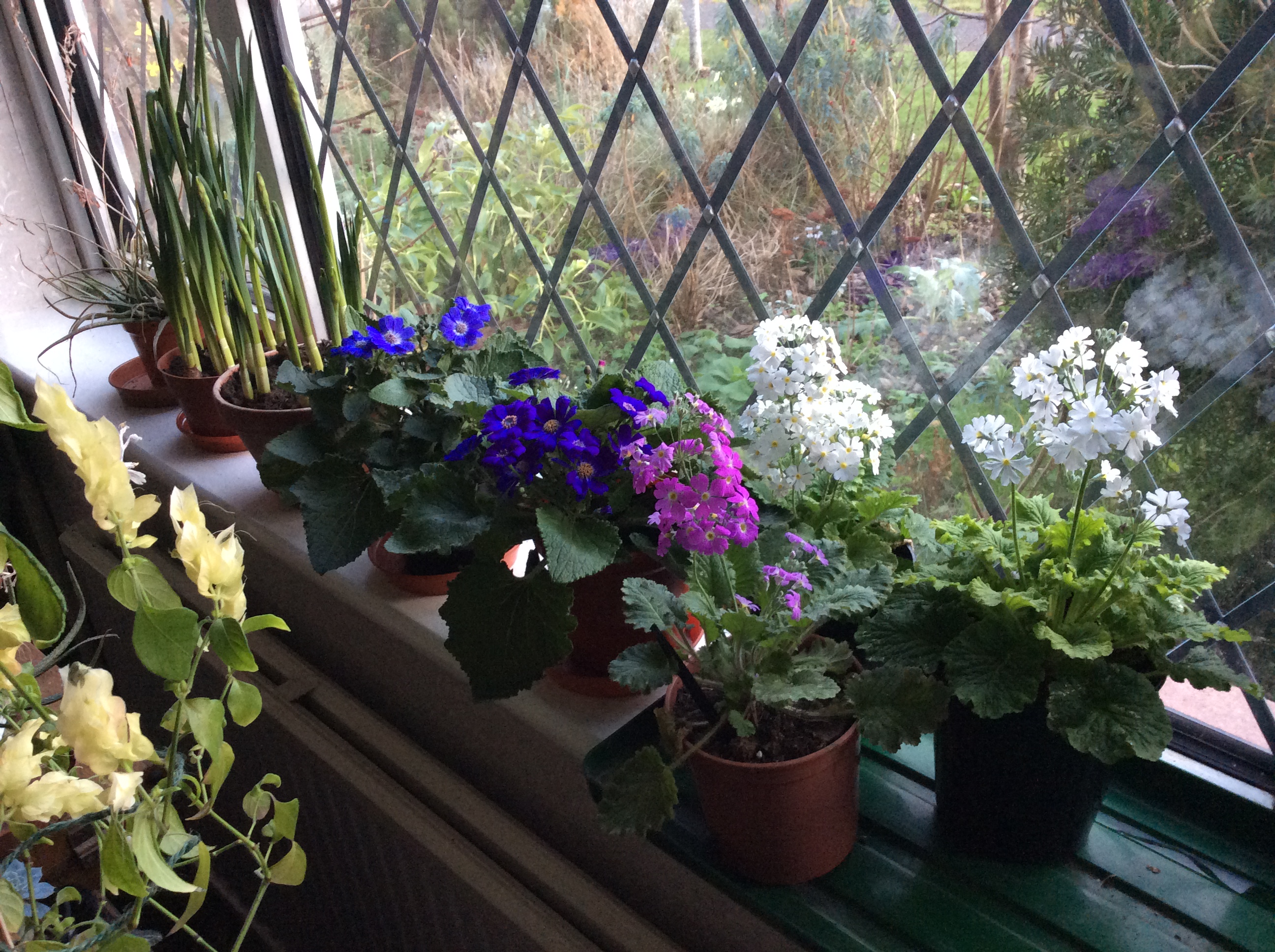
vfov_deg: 44.1
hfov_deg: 56.9
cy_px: 476
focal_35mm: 32
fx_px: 1177
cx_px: 638
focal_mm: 3.3
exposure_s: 1/25
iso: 100
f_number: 2.4
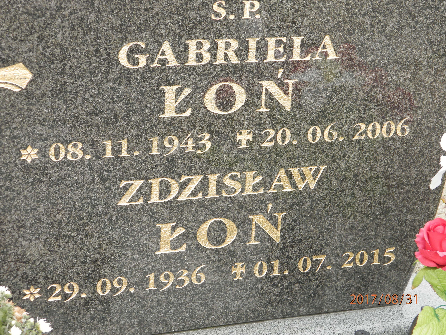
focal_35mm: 106
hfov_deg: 18.5
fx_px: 1366
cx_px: 223
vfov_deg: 14.0
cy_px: 168
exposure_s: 1/100
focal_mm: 19
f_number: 4.5
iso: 80
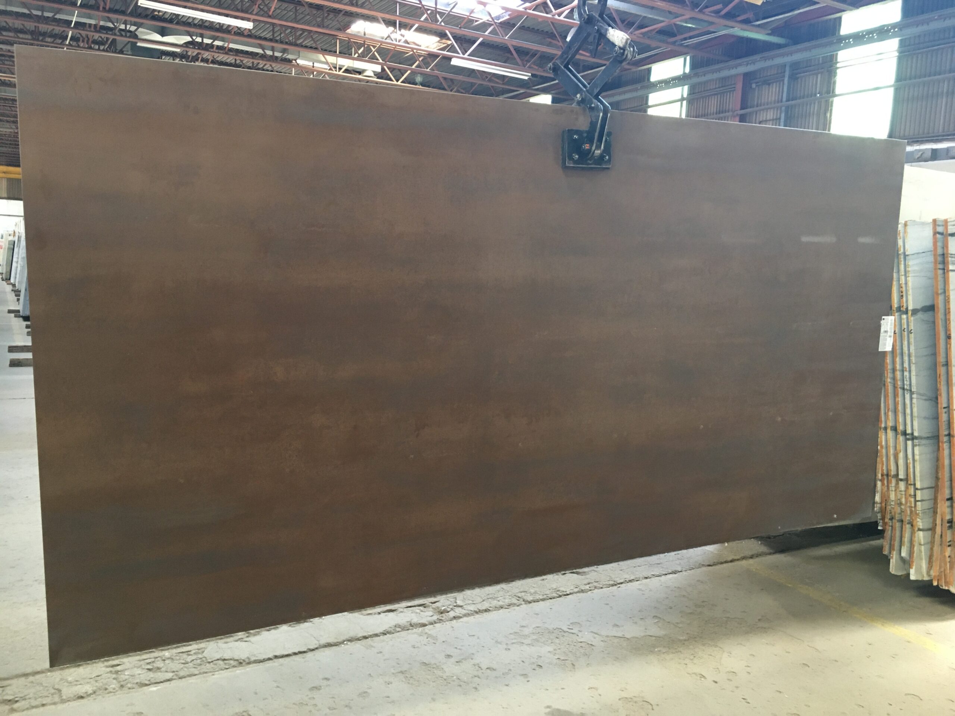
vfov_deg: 48.2
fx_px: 800
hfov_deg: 61.7
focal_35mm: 29
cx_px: 478
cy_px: 358
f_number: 2.2
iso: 125
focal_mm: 4.15
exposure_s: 1/30
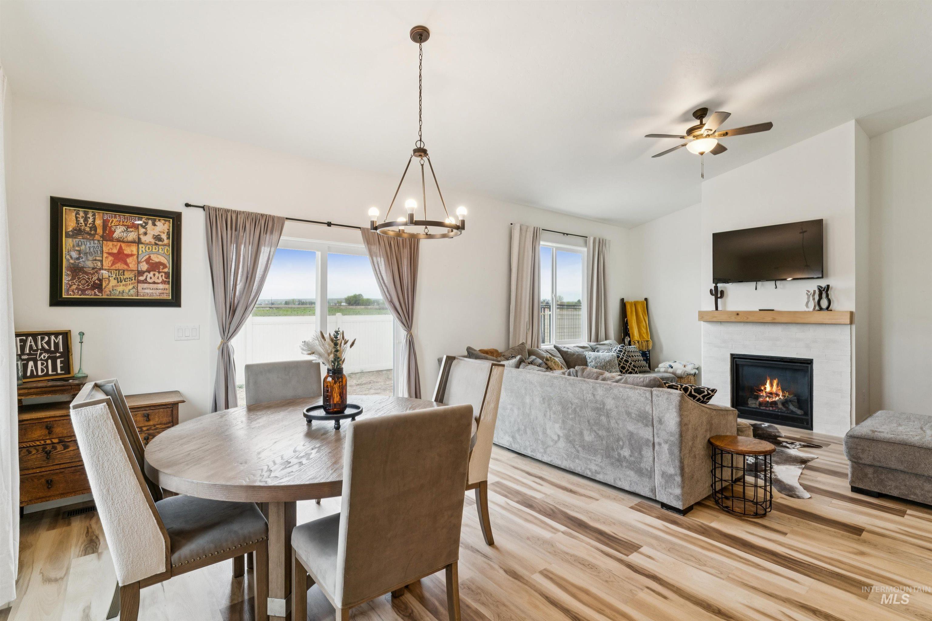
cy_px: 310
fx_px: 432
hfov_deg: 94.3
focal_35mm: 17
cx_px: 466
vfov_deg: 71.4
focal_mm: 16.7
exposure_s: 1/15
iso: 400
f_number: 13
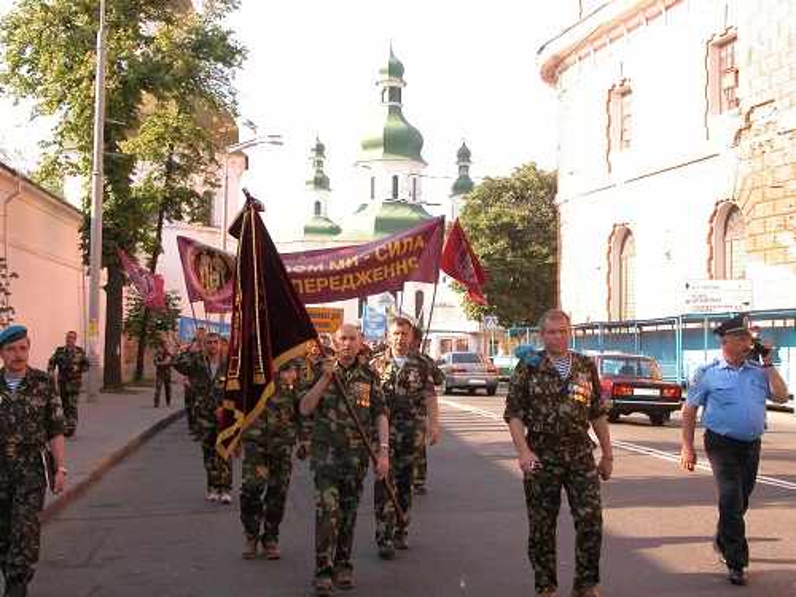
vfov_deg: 29.1
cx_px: 398
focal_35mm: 50
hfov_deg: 38.2
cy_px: 298
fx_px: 1150
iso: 400
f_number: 7.6
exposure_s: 1/250
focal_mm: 12.7
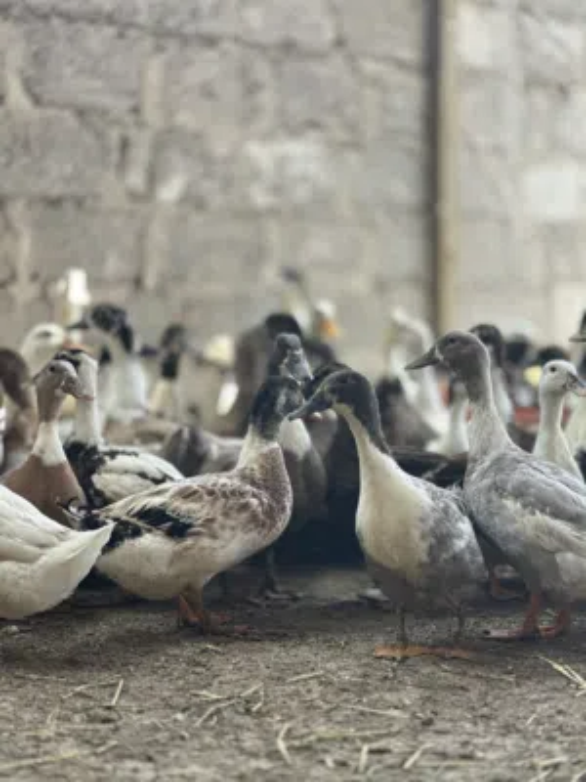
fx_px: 1738
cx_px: 293
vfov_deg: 25.3
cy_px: 391
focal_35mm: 77
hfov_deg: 19.1
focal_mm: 9
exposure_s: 1/121
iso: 100
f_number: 2.8
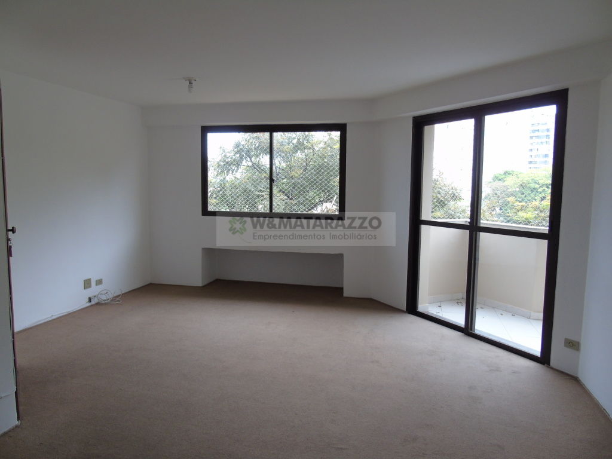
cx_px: 306
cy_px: 230
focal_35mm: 25
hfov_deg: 69.4
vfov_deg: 54.9
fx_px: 442
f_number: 3.4
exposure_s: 1/40
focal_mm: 4.4
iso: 80
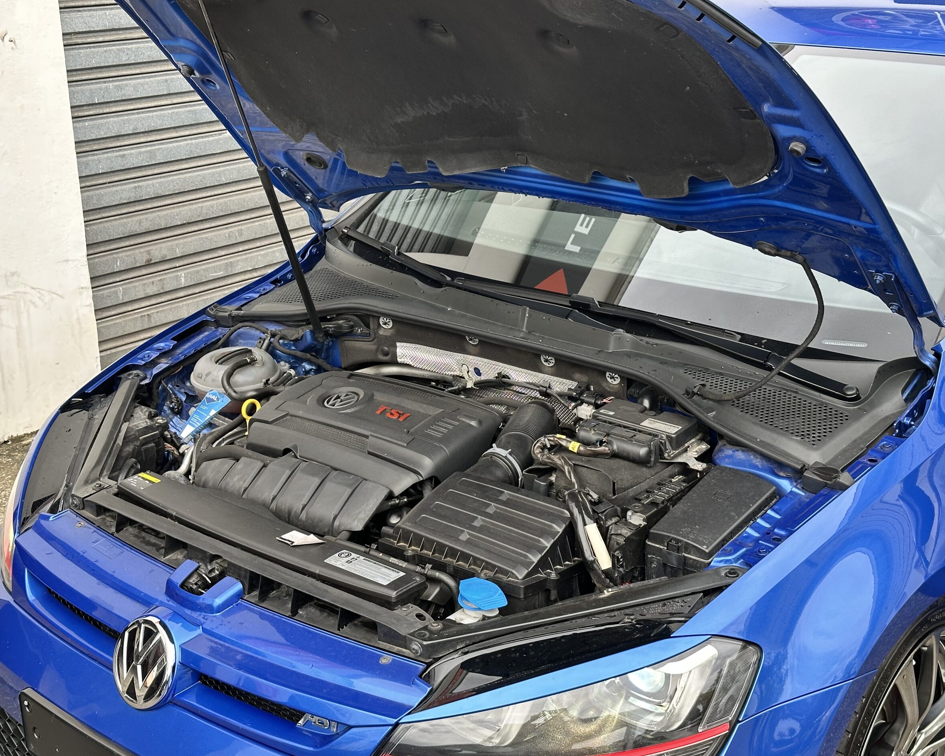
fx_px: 1426
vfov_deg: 29.7
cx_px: 472
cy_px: 380
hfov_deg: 36.7
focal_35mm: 51
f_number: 1.78
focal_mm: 6.86
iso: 64
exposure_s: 1/383
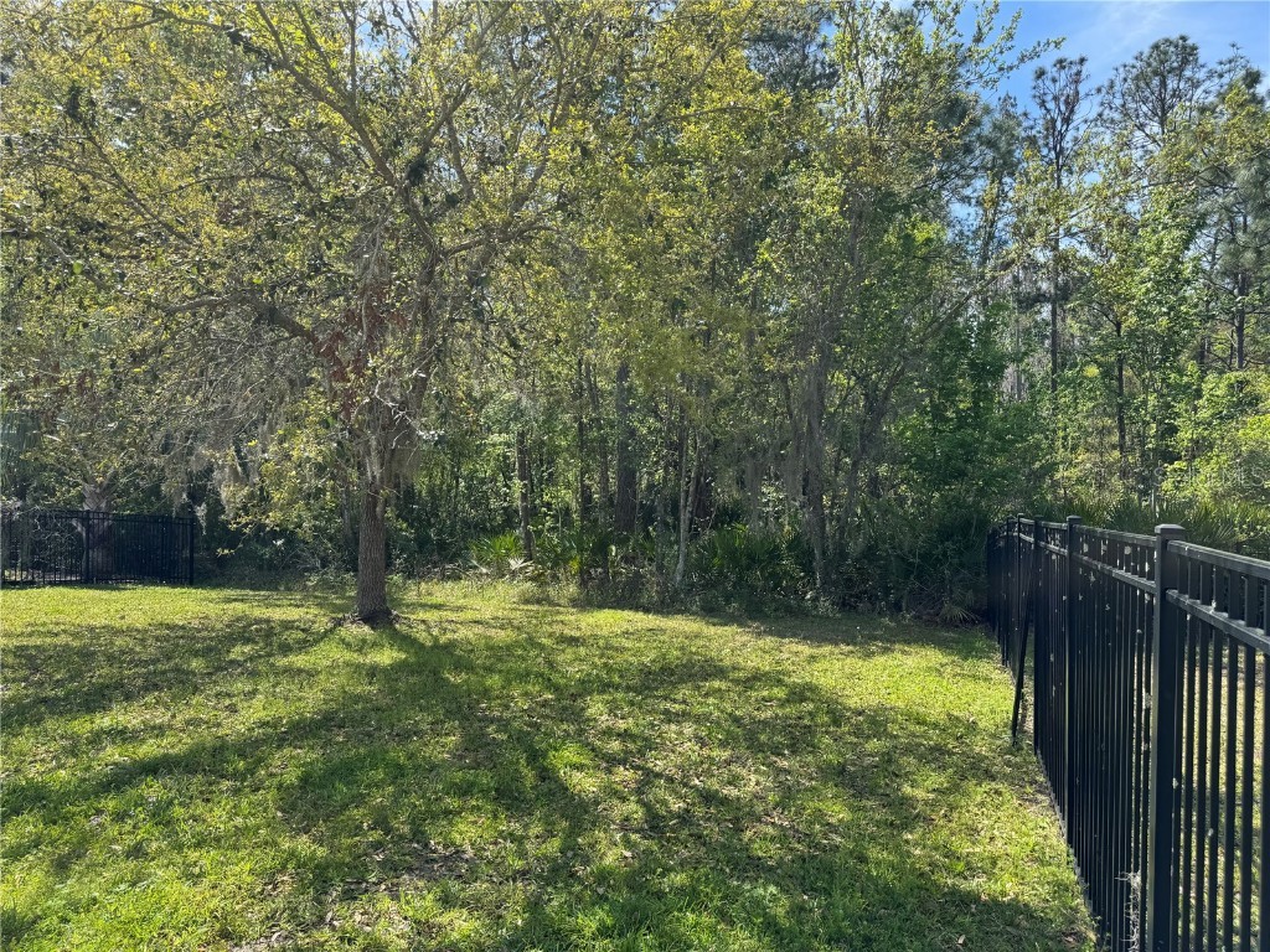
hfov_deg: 71.6
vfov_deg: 56.8
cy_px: 476
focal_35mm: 24
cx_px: 635
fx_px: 881
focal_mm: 6.76
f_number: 1.78
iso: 80
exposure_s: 1/1560
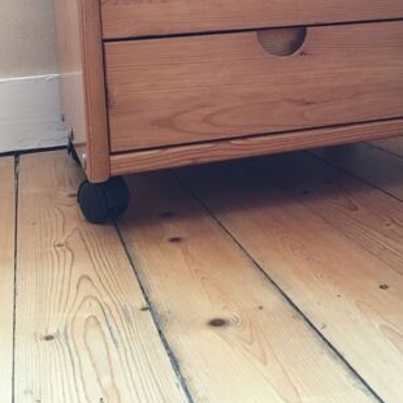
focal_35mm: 53
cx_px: 263
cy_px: 21
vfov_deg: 30.4
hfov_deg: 32.0
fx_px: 698
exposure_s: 1/33
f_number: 2.2
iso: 64
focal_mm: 4.15
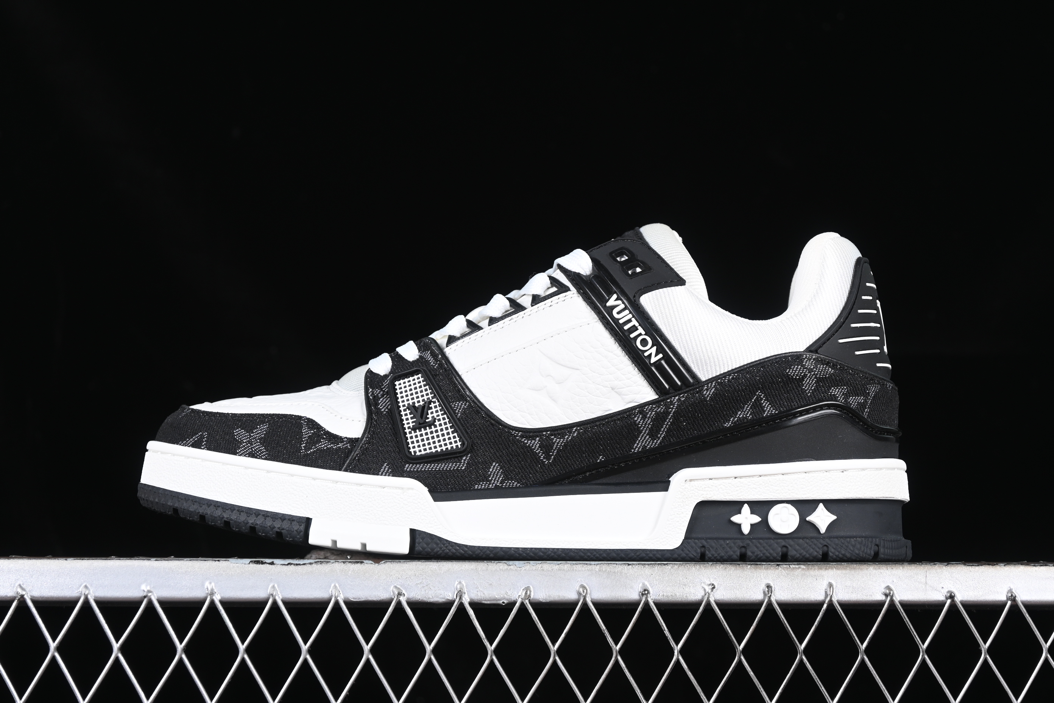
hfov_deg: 27.0
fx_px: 2196
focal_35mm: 75
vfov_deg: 18.2
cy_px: 352
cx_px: 527
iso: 160
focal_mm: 50
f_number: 6.3
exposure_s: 1/60
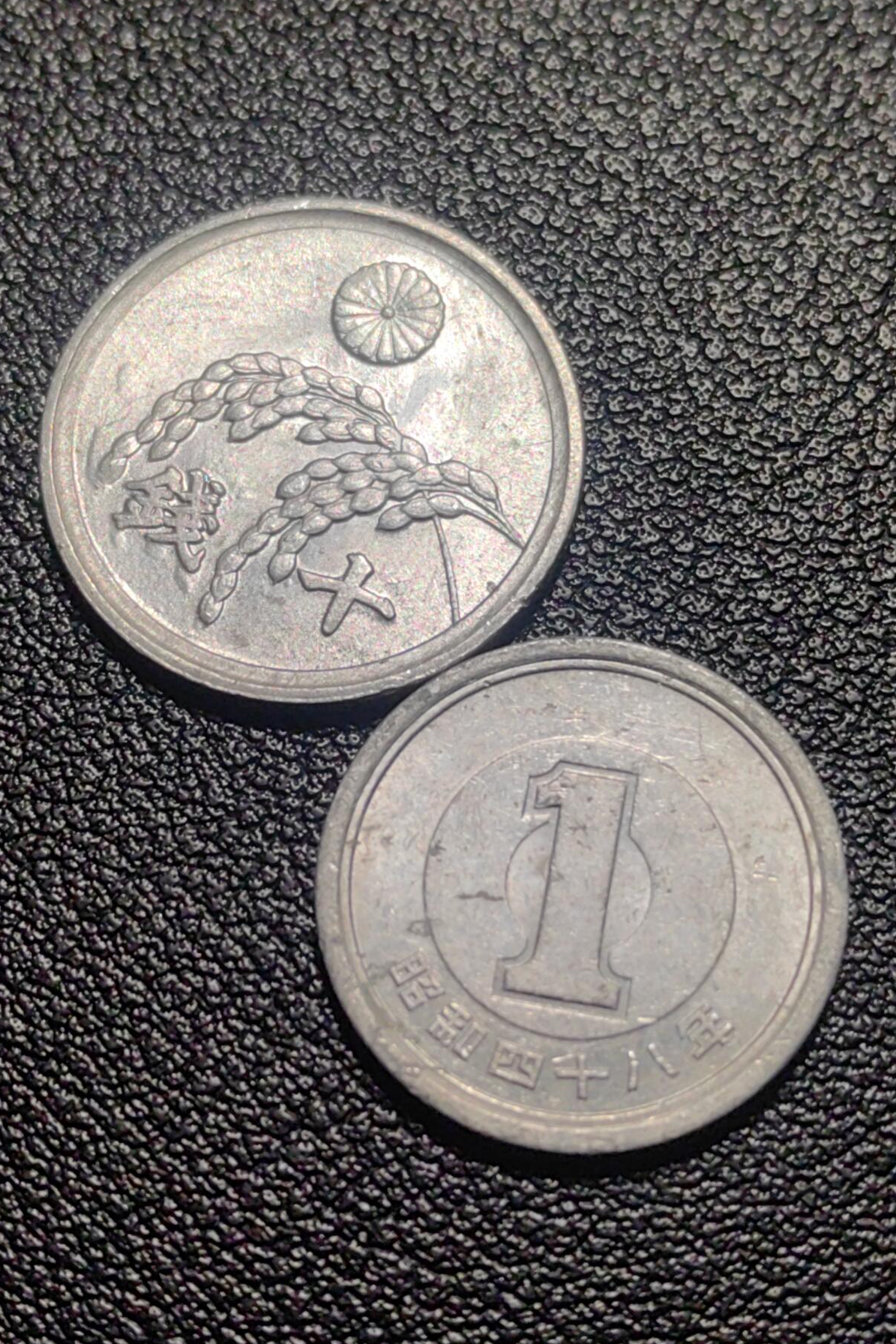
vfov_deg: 28.8
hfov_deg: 19.5
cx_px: 394
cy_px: 673
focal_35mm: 70
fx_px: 2613
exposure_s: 1/303
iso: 50
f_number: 2
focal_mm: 5.75
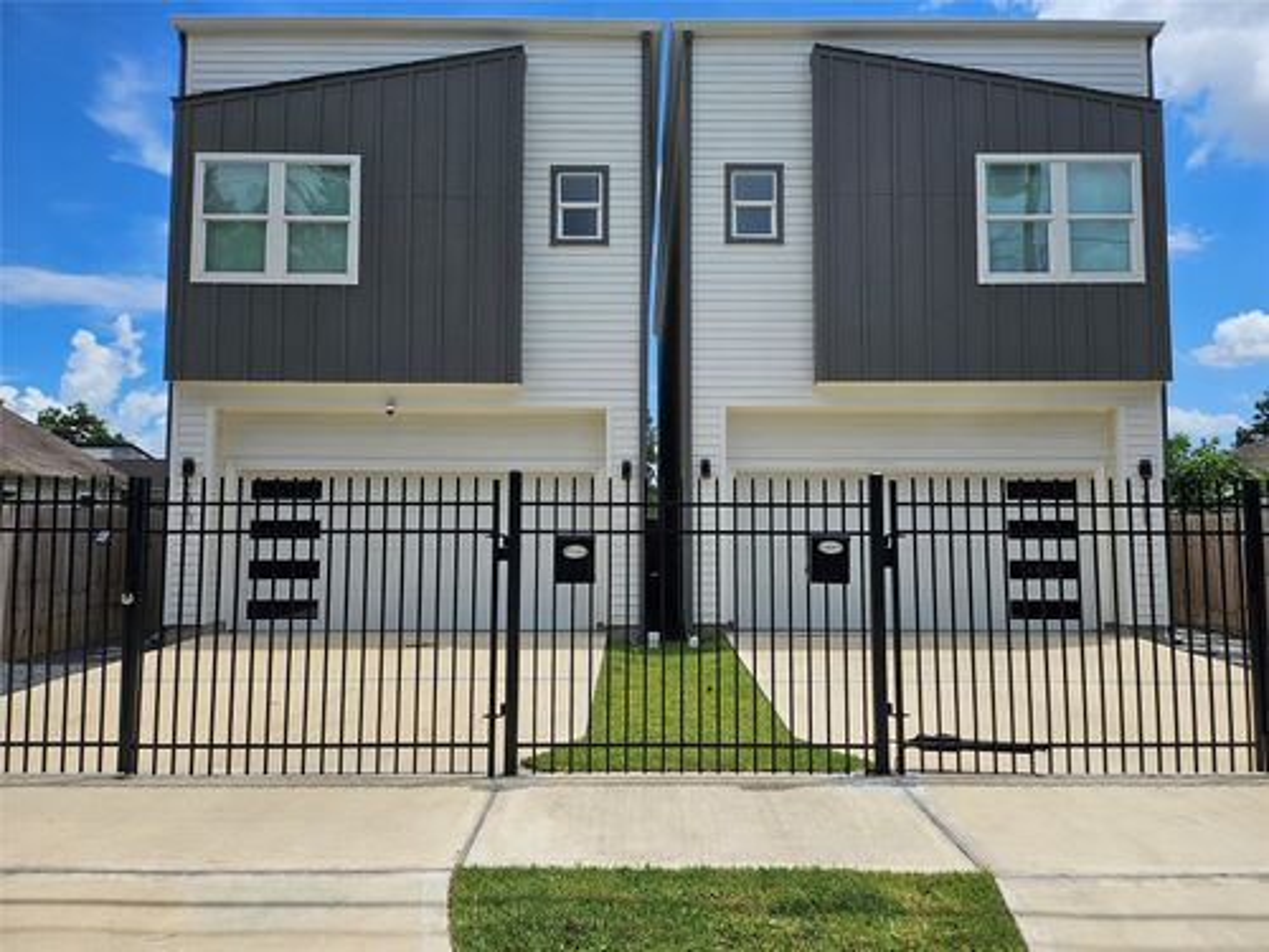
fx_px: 880
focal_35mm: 24
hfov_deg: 71.6
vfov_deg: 56.8
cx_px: 634
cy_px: 476
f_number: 1.8
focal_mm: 5
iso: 50
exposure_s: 1/6458
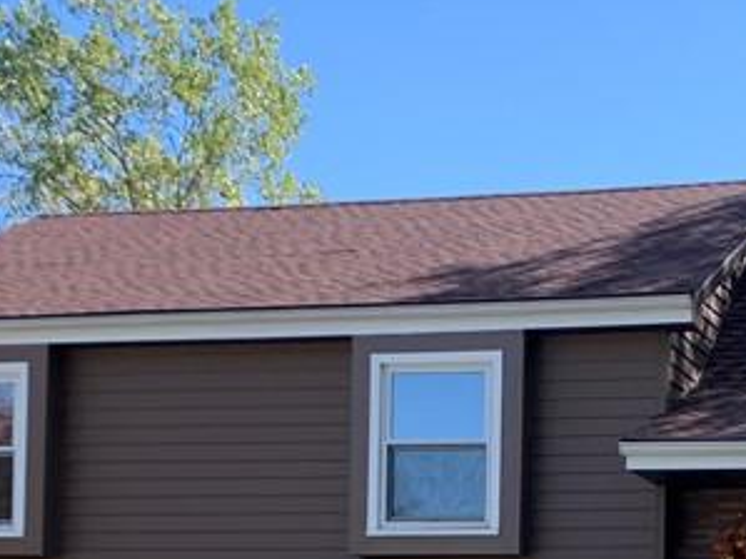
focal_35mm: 89
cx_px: 699
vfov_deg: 15.9
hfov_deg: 21.4
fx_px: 1917
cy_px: 676
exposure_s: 1/722
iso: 25
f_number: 1.8
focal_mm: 4.25
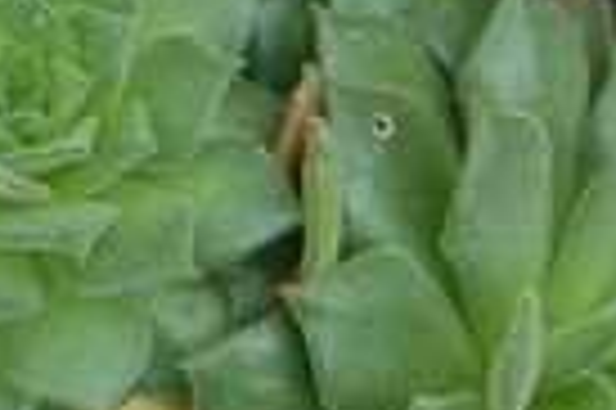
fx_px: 5520
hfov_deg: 6.2
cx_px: -661
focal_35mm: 323
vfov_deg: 4.2
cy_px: 36
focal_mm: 40
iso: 400
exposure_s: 1/50
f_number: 8
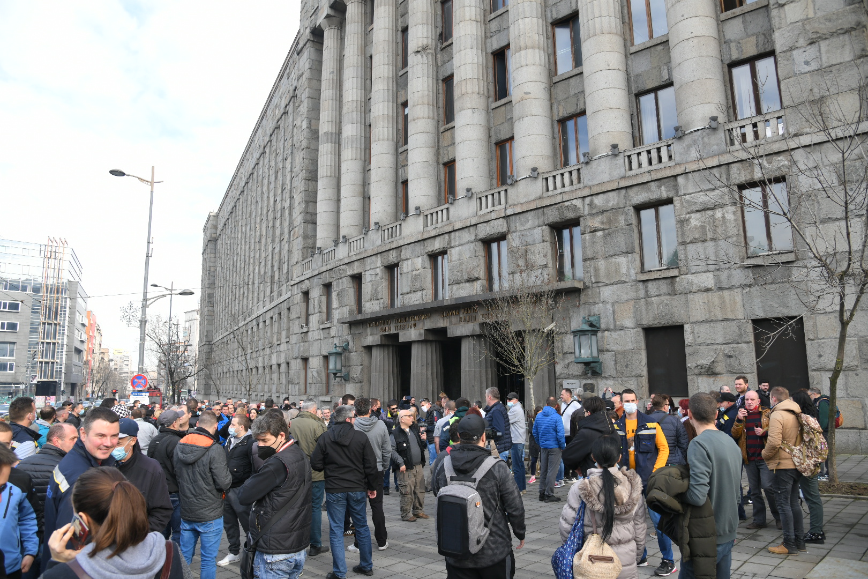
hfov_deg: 73.7
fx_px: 579
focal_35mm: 24
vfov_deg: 53.1
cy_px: 290
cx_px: 434
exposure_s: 1/320
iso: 400
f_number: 5.6
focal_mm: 24
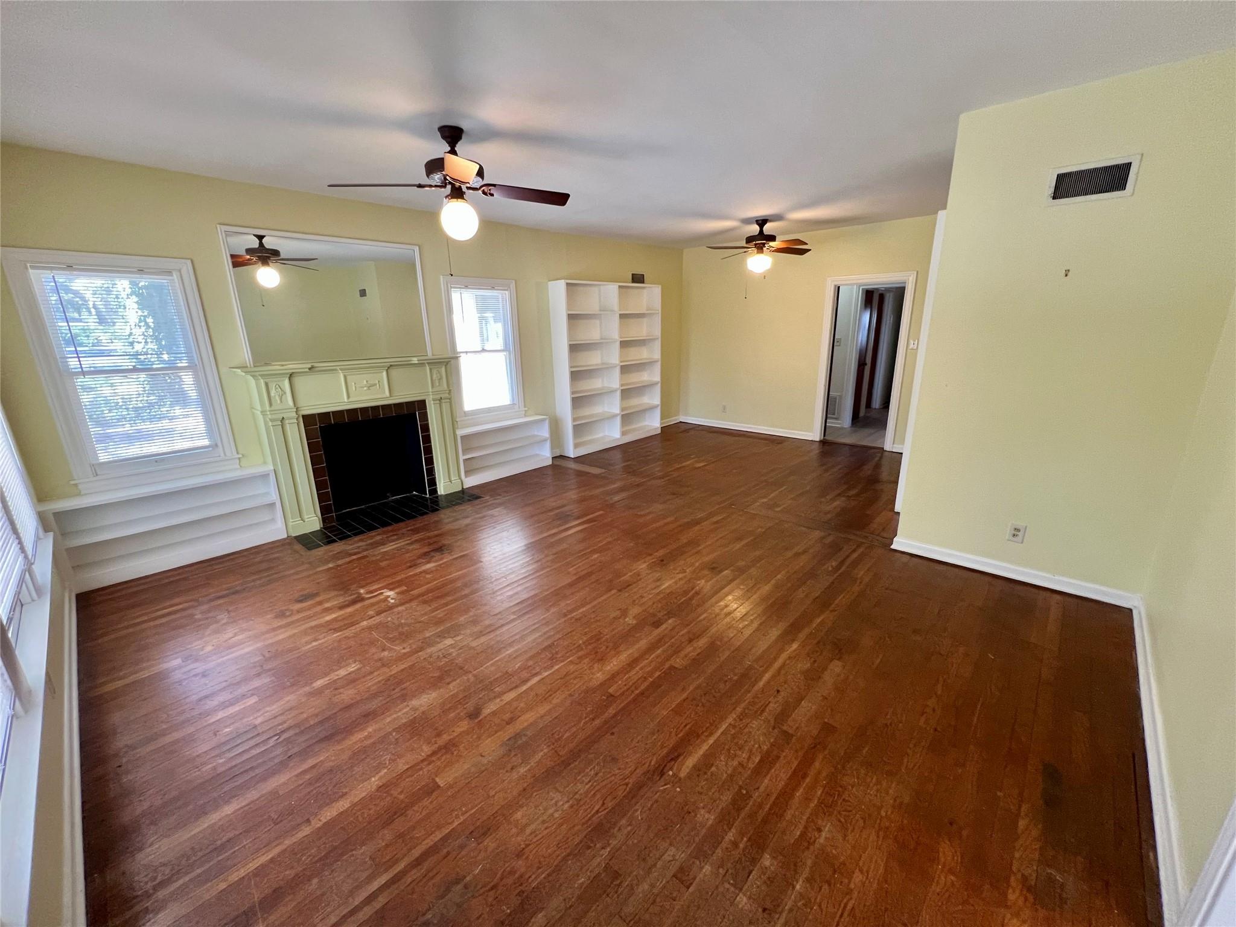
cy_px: 464
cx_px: 618
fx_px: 464
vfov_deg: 89.9
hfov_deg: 106.2
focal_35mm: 13
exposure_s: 1/60
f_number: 1.8
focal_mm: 1.57
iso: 250
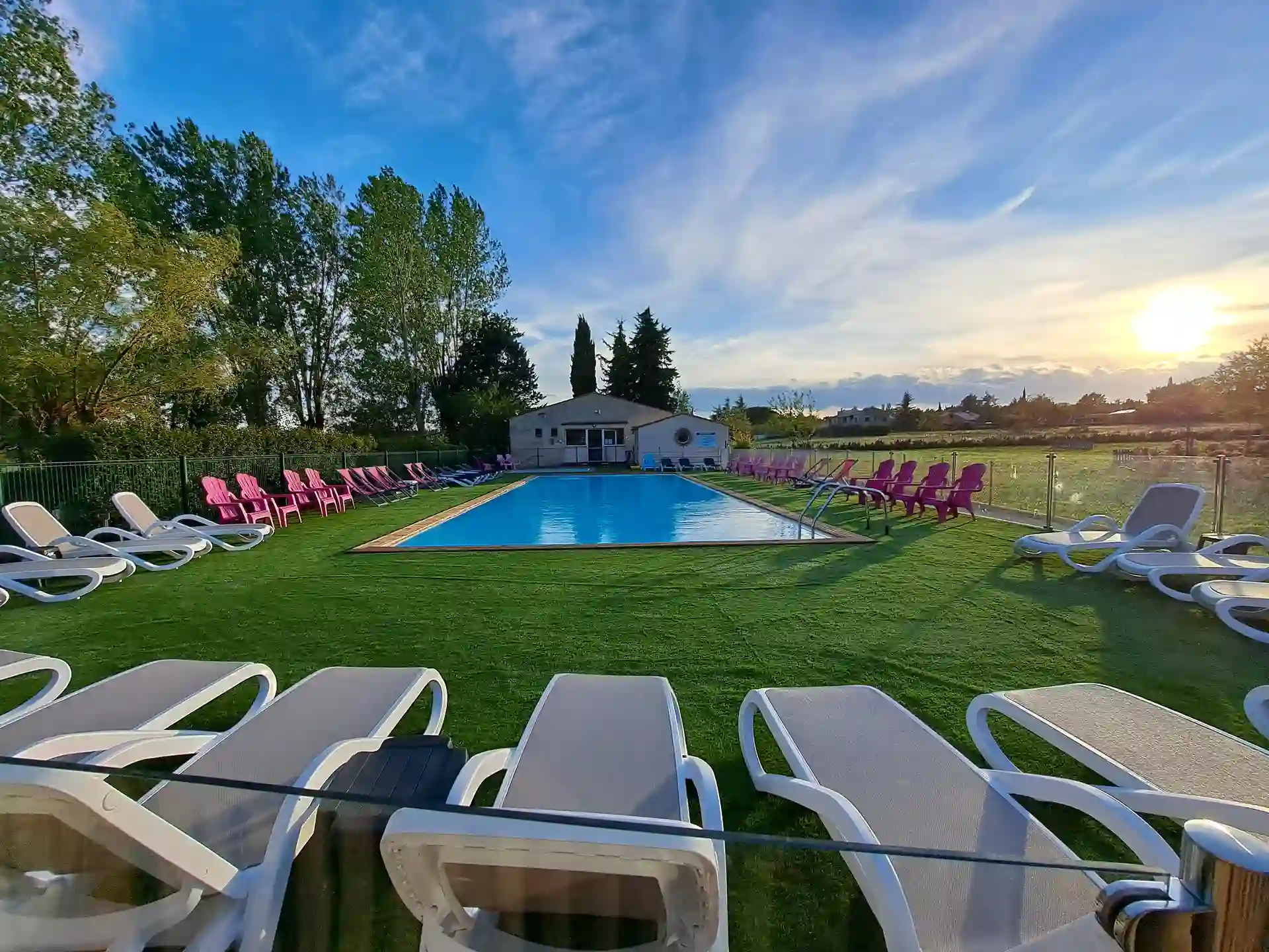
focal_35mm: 13
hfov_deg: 106.2
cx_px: 634
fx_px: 477
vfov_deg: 89.9
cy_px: 476
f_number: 2.2
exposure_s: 1/1103
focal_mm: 1.74
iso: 50
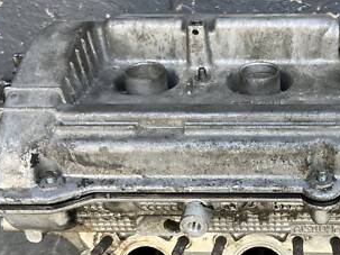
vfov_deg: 26.5
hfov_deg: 33.9
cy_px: 161
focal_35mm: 55
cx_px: 273
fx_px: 540
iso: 32
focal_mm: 5.1
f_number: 1.6
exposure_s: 1/129
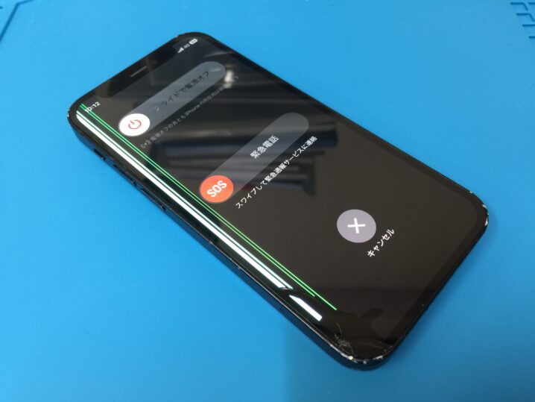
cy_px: 201
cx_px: 268
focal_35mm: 29
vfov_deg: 48.3
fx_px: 448
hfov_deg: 61.6
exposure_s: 1/17
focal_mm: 4.15
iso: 64
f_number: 2.2
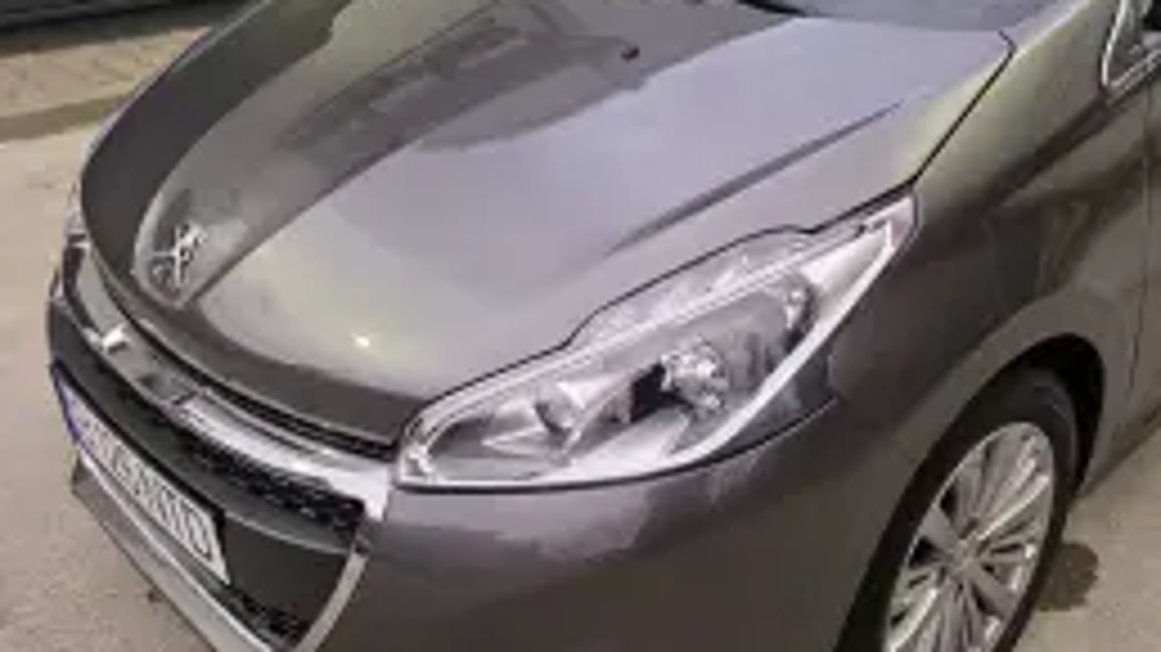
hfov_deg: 55.6
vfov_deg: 33.6
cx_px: 765
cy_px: 274
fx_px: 1077
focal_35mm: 35
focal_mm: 6.3
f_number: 1.7
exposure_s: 1/100
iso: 640
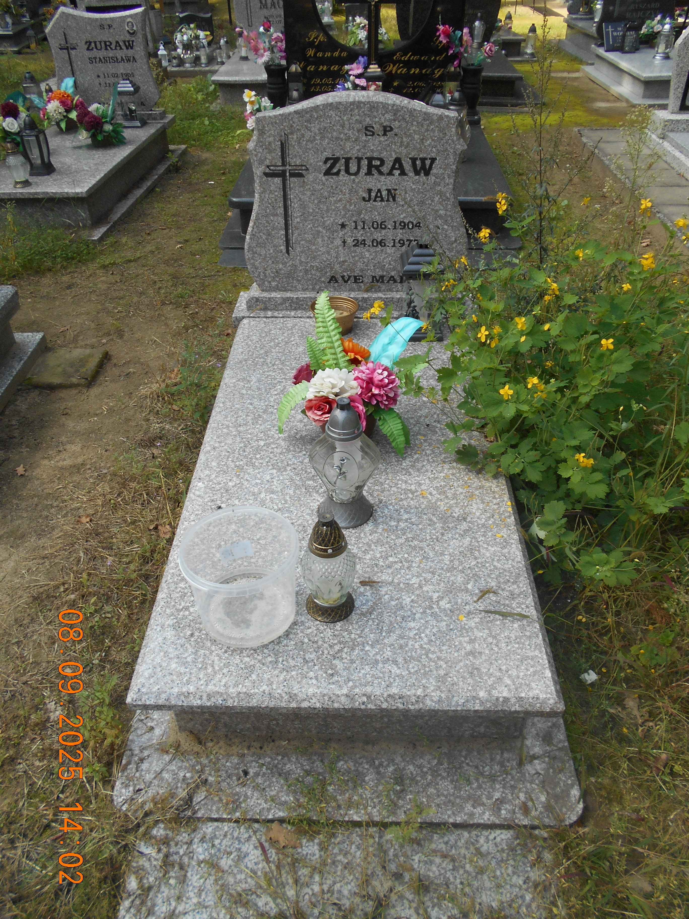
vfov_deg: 67.3
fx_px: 690
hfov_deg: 53.1
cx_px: 344
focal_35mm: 26
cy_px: 460
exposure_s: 1/250
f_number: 3.2
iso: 80
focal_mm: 4.6
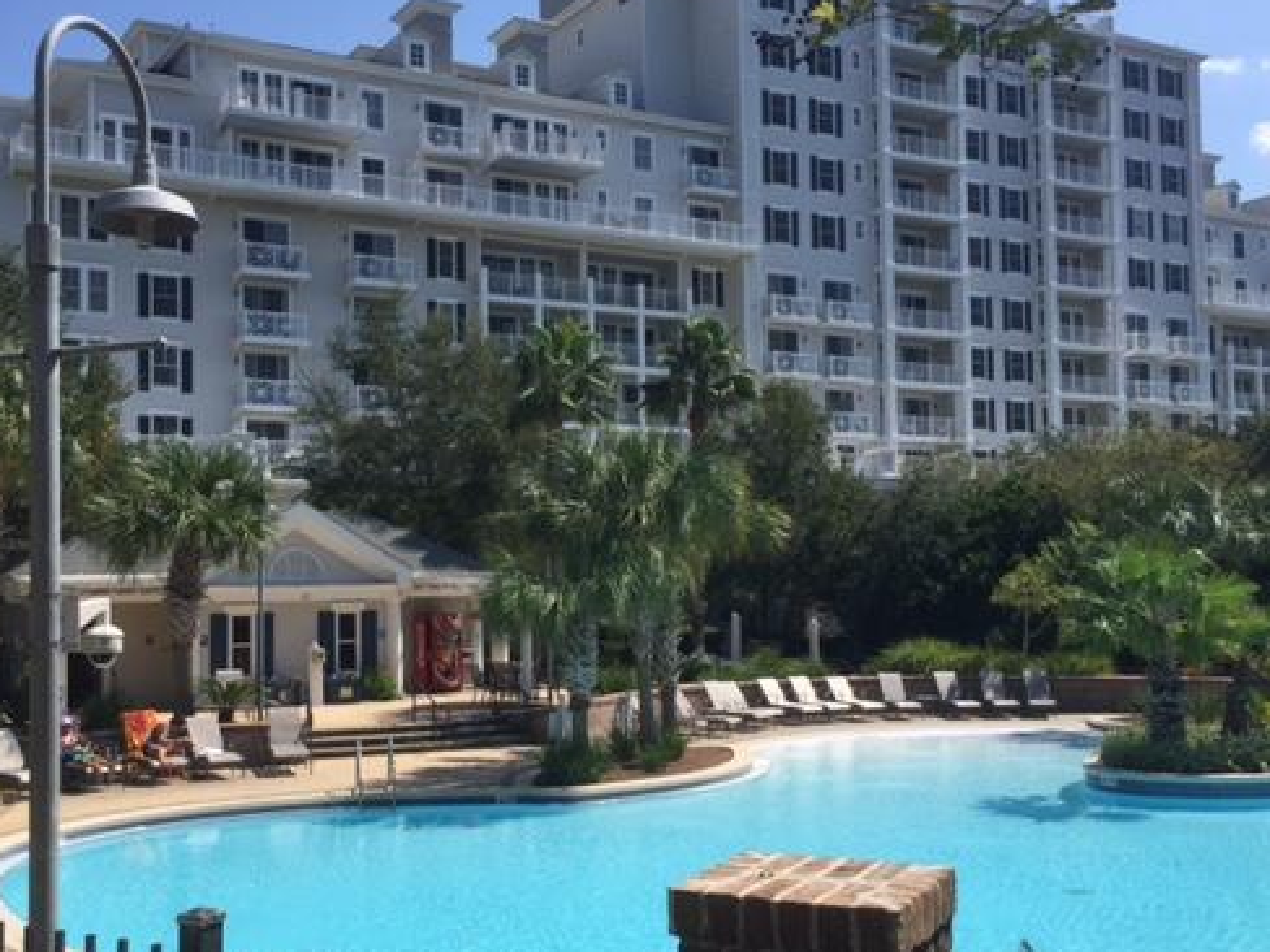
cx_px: 520
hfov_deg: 48.7
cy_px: 512
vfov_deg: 37.7
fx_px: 1394
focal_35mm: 38
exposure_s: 1/2639
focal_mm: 4.15
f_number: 2.2
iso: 32
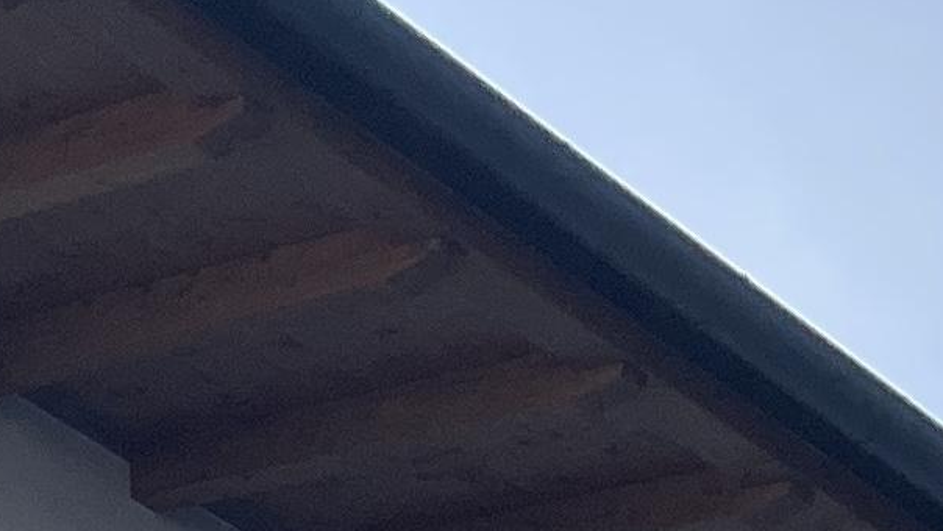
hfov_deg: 9.8
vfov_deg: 5.4
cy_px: 2330
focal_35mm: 189
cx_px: -1471
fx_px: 4727
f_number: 1.6
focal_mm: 4.2
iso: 32
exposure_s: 1/3401
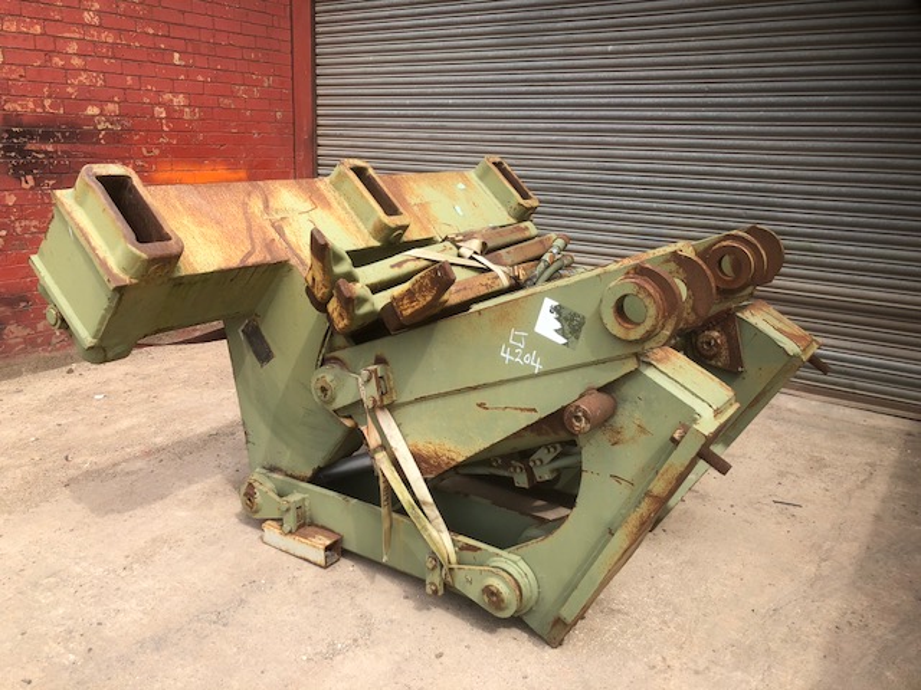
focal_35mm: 28
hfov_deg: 63.4
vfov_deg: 49.7
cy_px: 345
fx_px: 745
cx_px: 460
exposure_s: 1/774
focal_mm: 3.99
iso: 20
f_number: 1.8
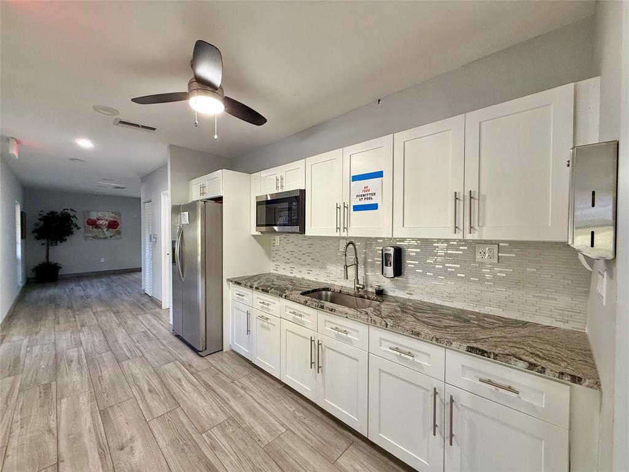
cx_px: 314
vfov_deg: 85.7
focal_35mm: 14
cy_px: 236
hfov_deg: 102.1
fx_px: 254
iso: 250
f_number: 2.2
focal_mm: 2.22
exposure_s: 1/60
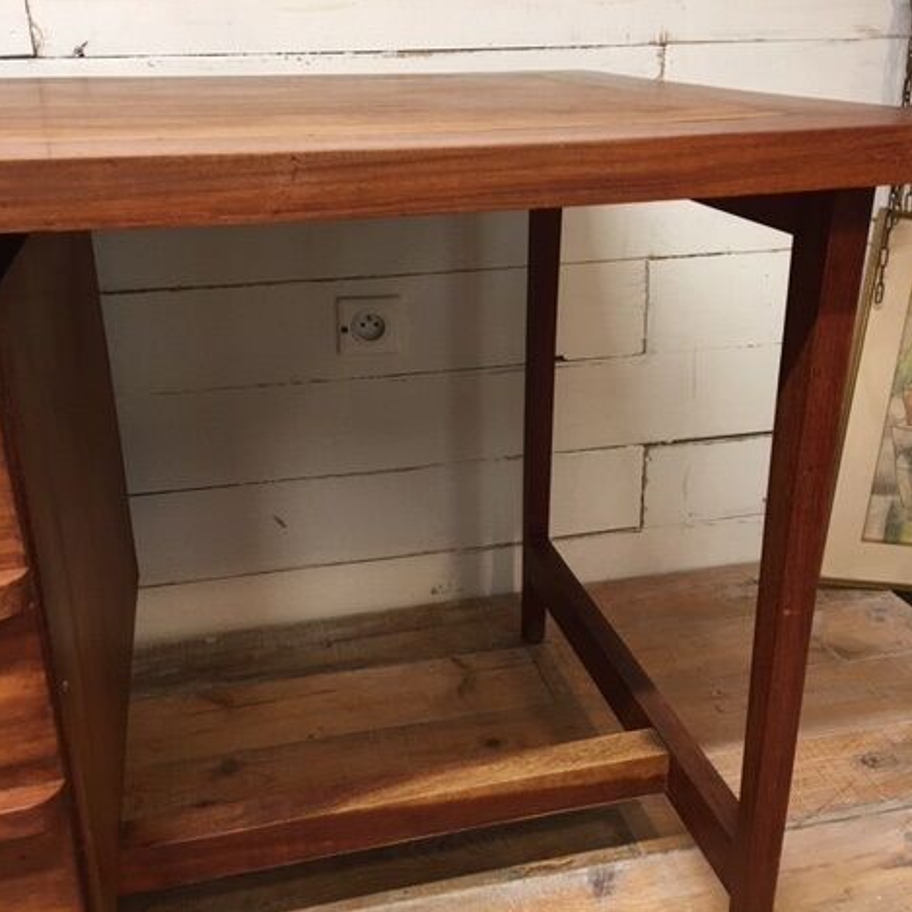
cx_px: 461
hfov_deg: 47.2
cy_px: 461
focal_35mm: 35
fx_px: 1043
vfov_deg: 47.2
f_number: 2.2
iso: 50
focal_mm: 4.15
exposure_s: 1/17
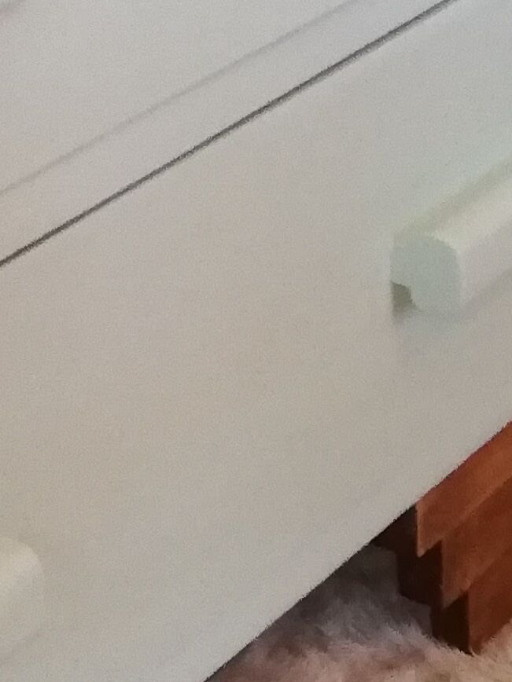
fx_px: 2722
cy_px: -150
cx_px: -478
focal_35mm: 138
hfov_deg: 10.0
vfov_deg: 13.9
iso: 320
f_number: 2.2
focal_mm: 3.81
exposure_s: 1/33.3
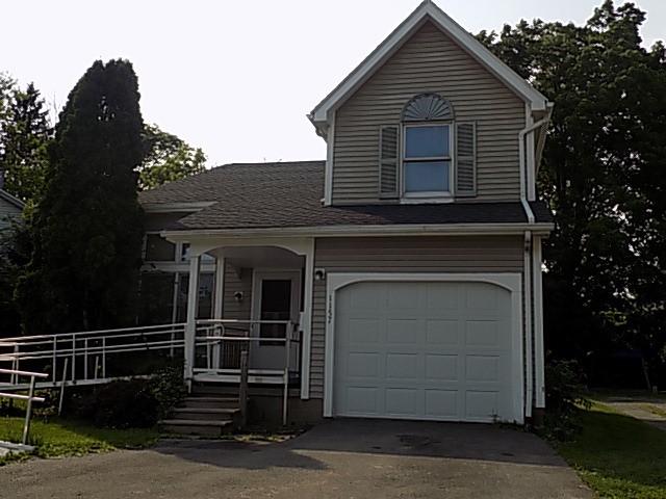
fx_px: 654
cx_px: 333
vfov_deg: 41.8
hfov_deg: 54.0
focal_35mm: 34
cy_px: 250
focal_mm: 6.1
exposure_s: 1/1000
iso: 80
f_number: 3.4
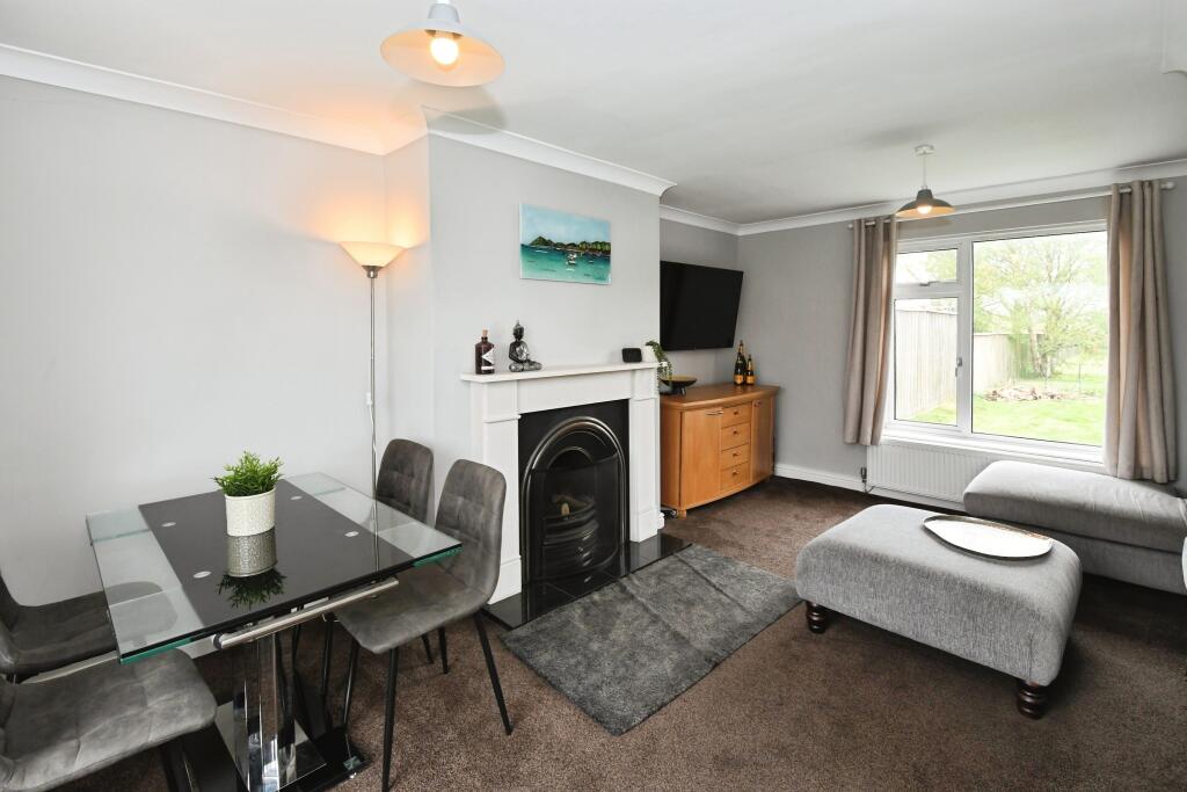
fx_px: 495
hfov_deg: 100.4
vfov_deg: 77.3
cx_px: 594
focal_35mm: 15
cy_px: 396
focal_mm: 10
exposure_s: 1/100
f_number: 7.1
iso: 800
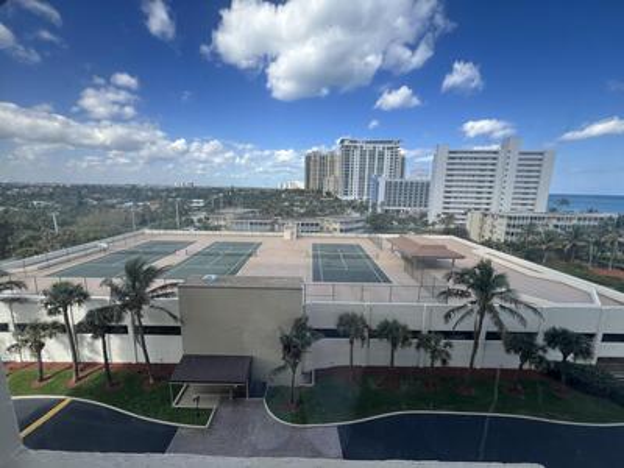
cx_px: 312
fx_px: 234
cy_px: 234
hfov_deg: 106.2
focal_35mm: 13
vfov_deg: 89.9
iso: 32
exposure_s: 1/148
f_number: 1.8
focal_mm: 1.57
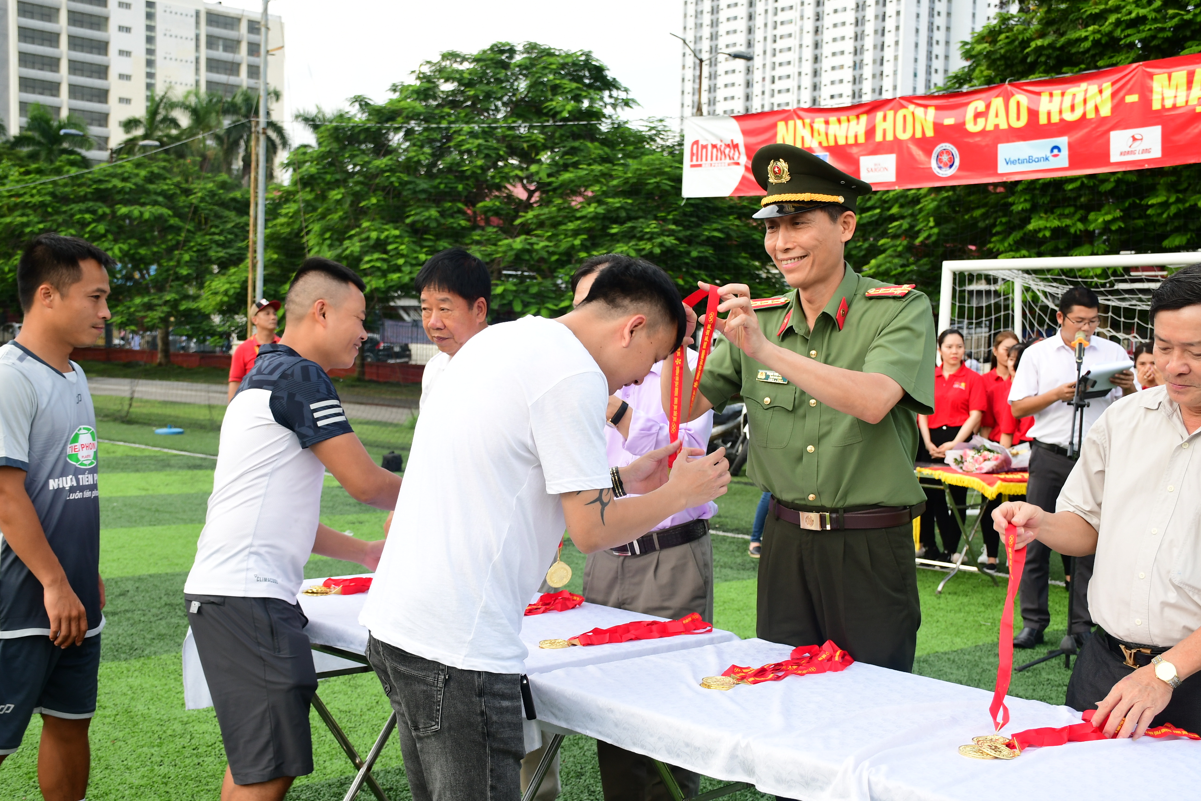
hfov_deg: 44.9
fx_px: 1452
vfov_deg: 30.8
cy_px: 402
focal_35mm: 44
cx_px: 612
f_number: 5.6
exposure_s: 1/200
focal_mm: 27
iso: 320
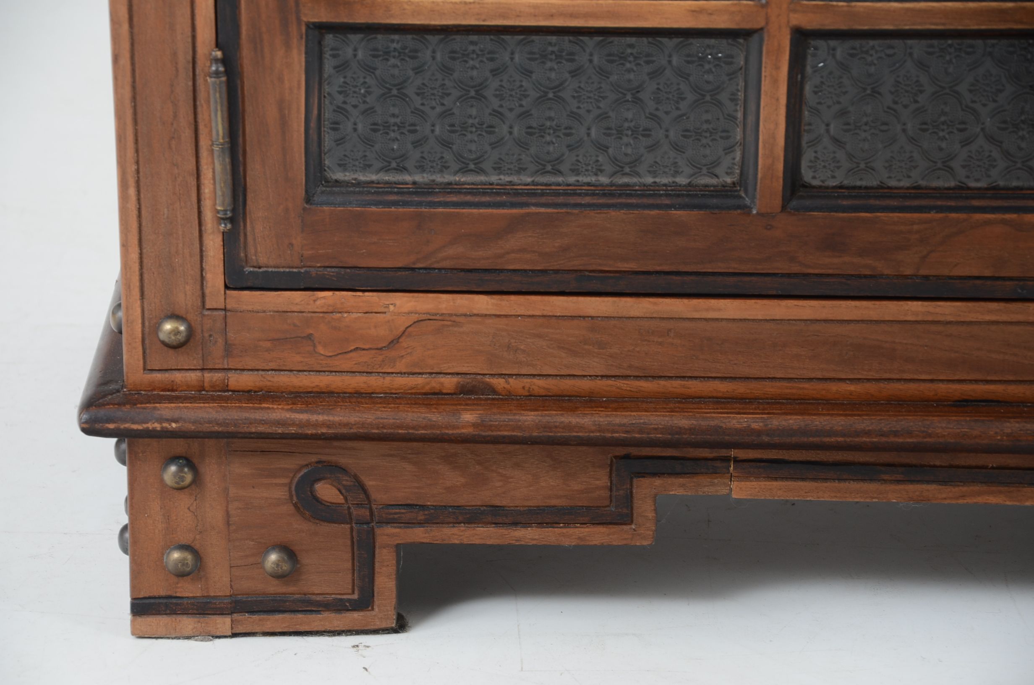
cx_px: 517
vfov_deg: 9.3
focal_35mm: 147
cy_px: 342
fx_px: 4213
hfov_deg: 14.0
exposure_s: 1/80
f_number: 6.3
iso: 160
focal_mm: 98
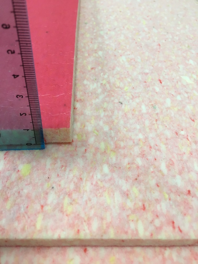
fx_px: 221
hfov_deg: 48.2
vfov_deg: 61.7
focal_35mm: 29
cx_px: 99
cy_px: 132
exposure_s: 1/33
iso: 80
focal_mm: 4.15
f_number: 2.2
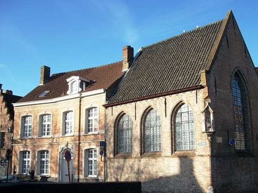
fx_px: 276
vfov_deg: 38.6
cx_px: 131
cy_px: 110
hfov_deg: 50.1
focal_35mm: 37
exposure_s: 1/100
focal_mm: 5.7
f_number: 8.8
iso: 80
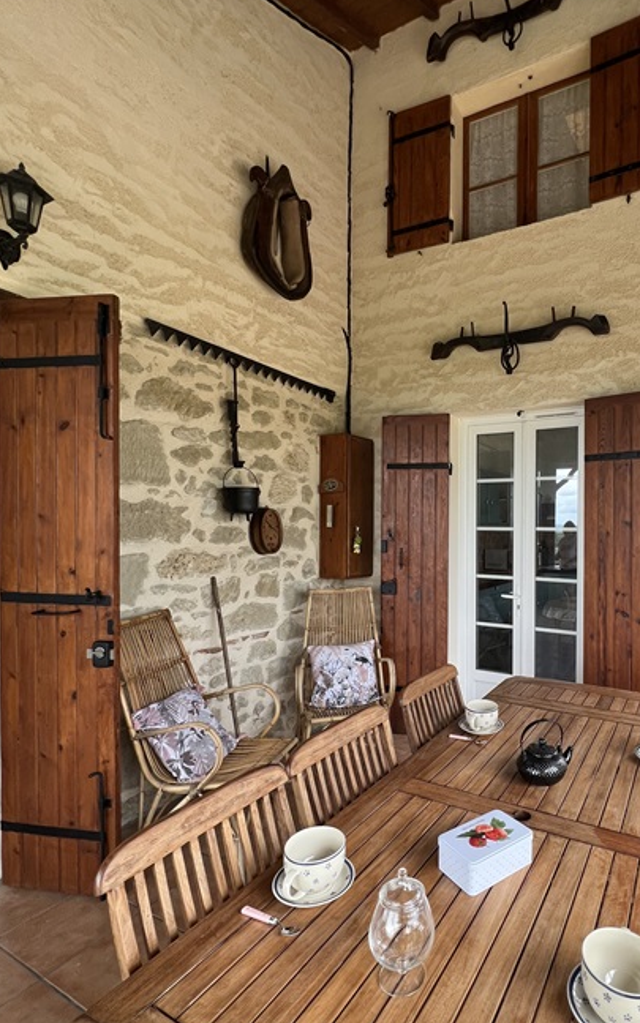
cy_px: 532
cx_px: 457
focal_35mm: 17
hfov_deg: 65.0
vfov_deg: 94.3
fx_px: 474
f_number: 1.8
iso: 64
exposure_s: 1/99
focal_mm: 1.57
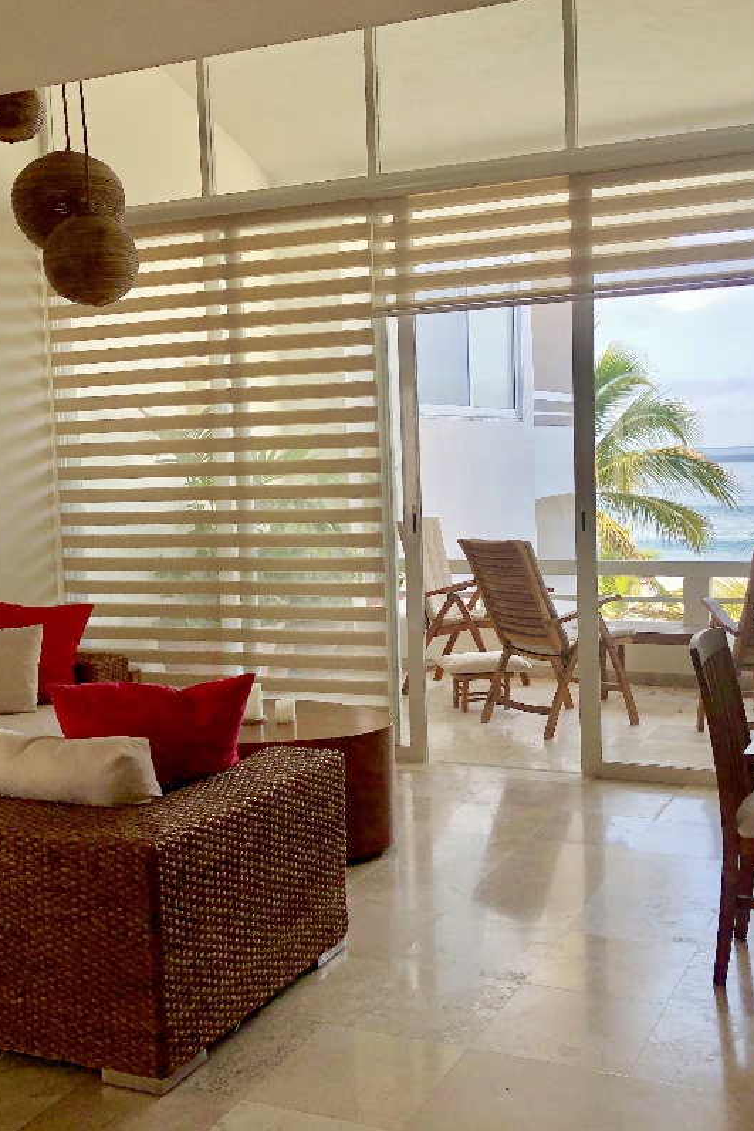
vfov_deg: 49.5
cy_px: 566
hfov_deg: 34.1
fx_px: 1225
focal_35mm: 39
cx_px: 440
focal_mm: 3.99
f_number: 1.8
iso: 20
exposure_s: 1/649
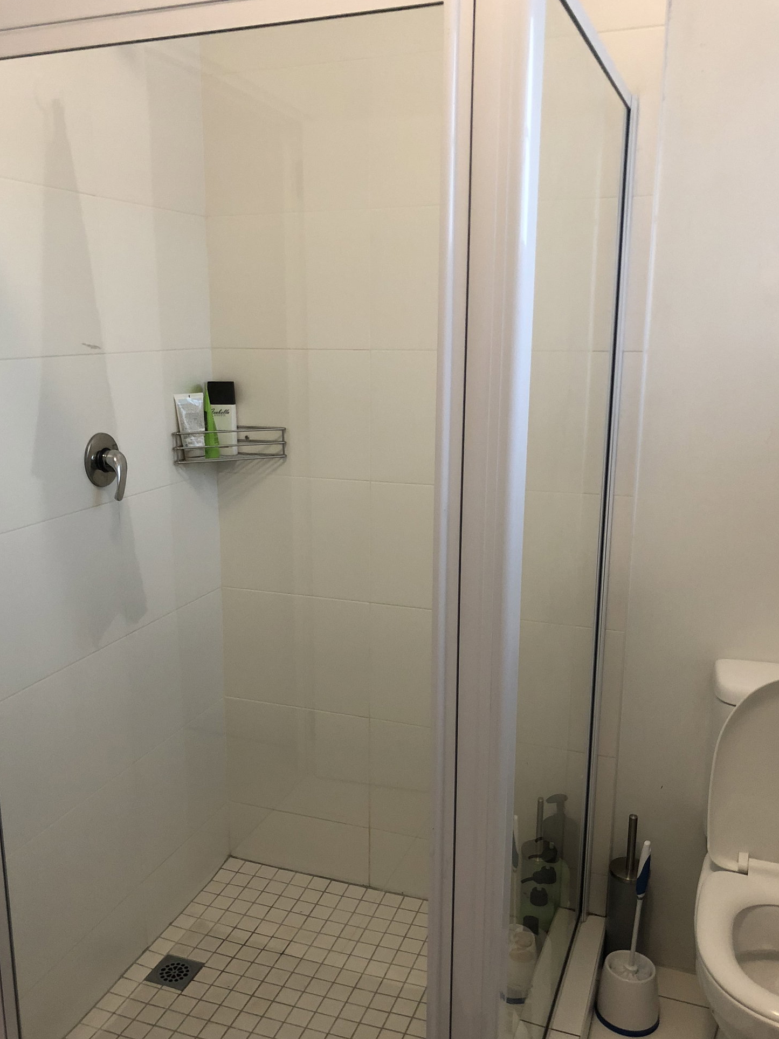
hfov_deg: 45.4
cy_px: 555
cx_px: 361
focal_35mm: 31
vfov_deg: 58.3
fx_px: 930
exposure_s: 1/17
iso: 80
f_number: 1.8
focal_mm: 4
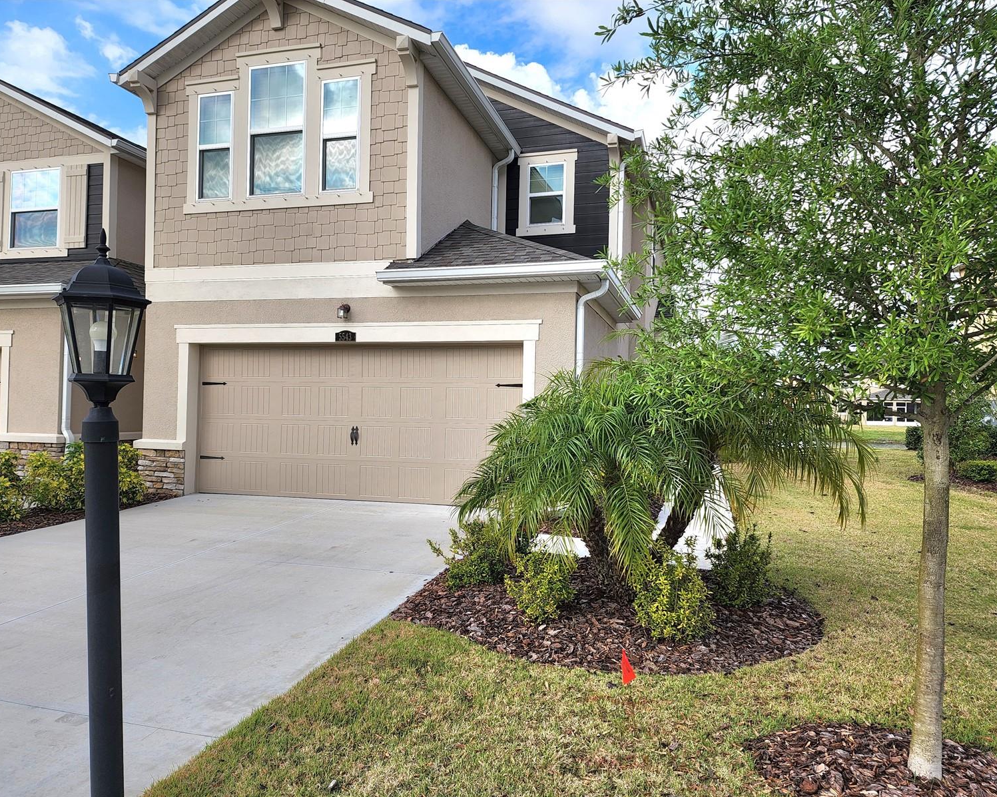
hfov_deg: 70.3
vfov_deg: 58.8
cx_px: 494
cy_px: 398
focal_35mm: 24
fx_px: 708
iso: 12
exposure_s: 1/556
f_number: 1.8
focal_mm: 6.4
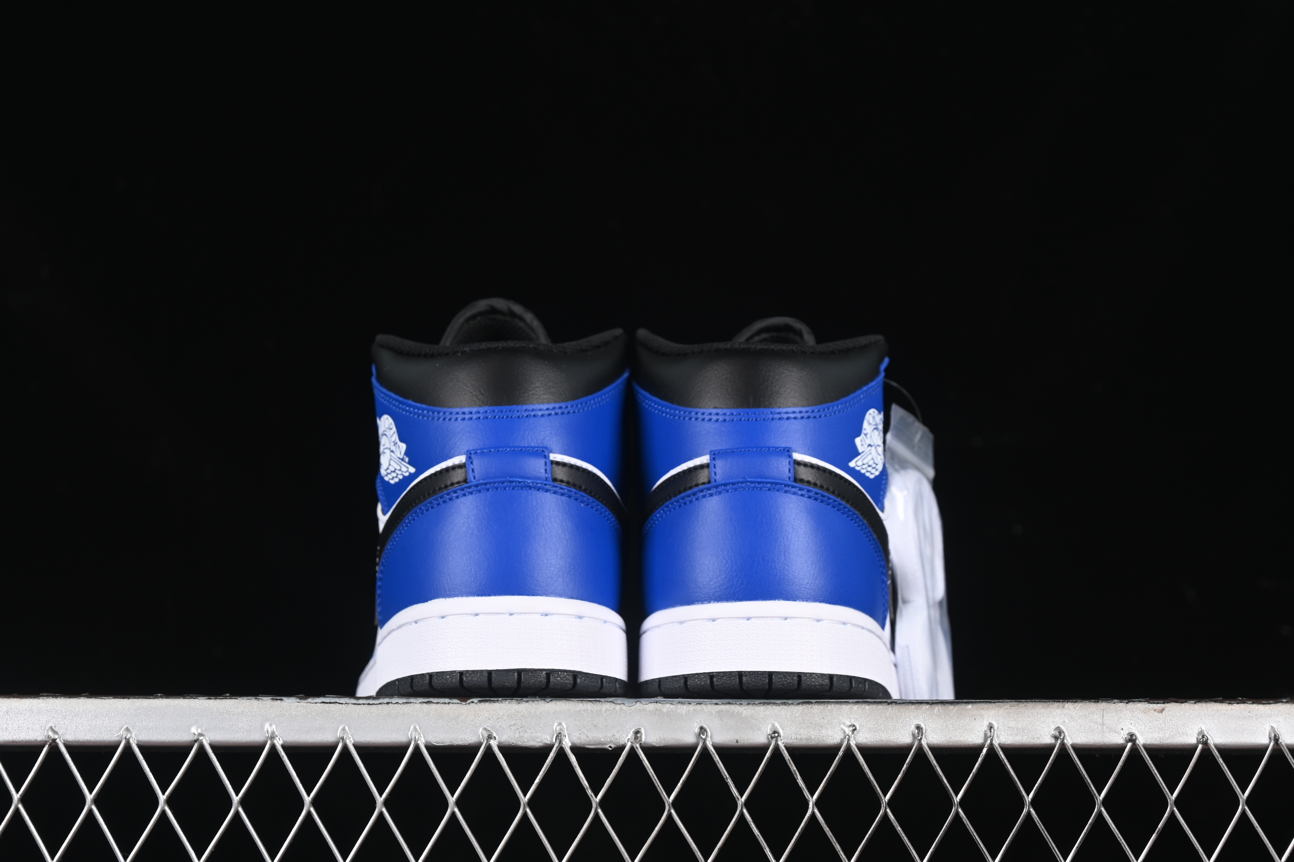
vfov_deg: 18.2
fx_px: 2696
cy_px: 431
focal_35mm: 75
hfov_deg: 27.0
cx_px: 647
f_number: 7.1
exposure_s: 1/60
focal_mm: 50
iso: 160
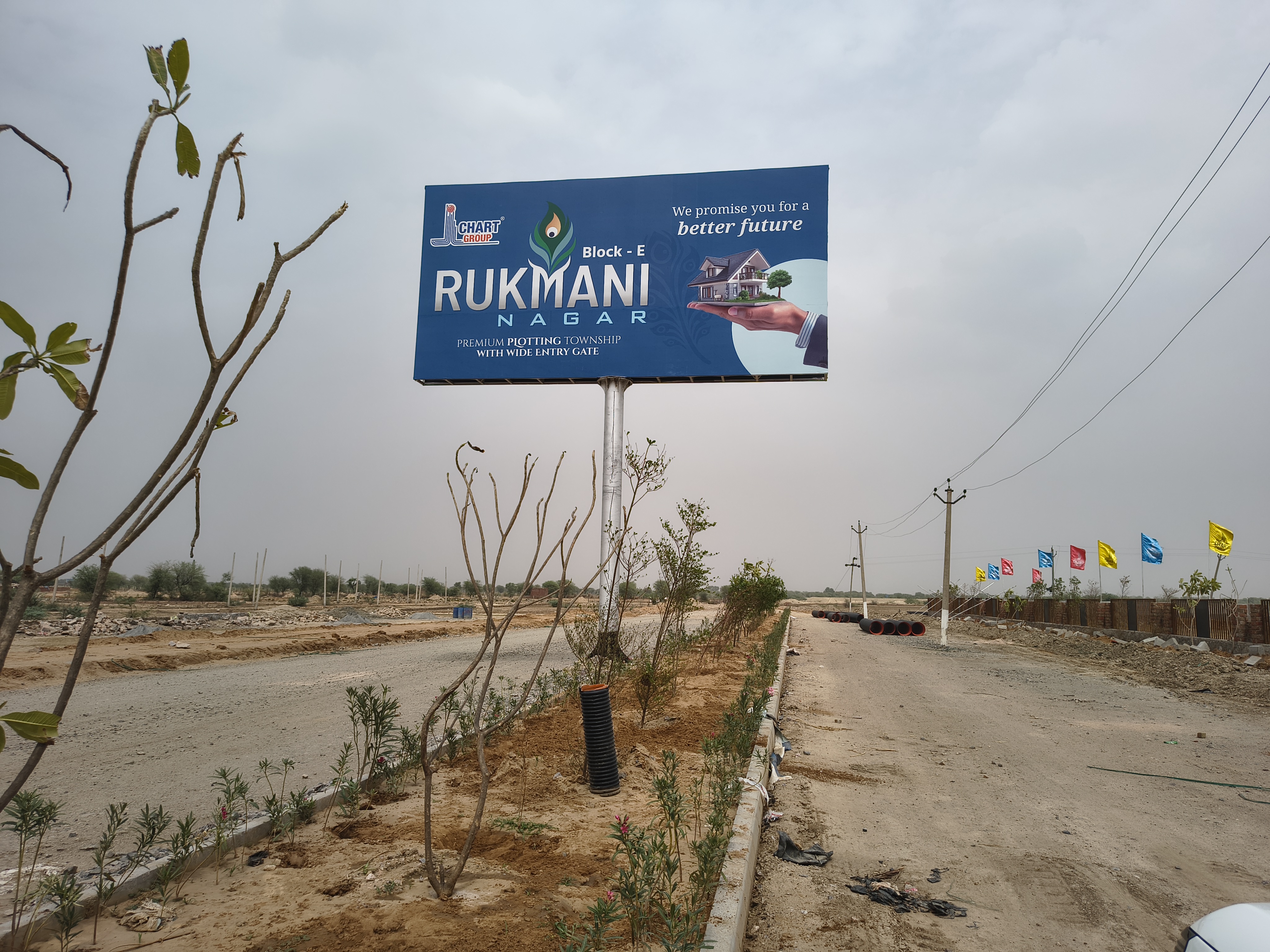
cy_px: 476
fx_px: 844
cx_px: 635
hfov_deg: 73.9
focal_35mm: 23
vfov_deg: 58.9
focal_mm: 5.56
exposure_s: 1/2930
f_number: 1.8
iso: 102
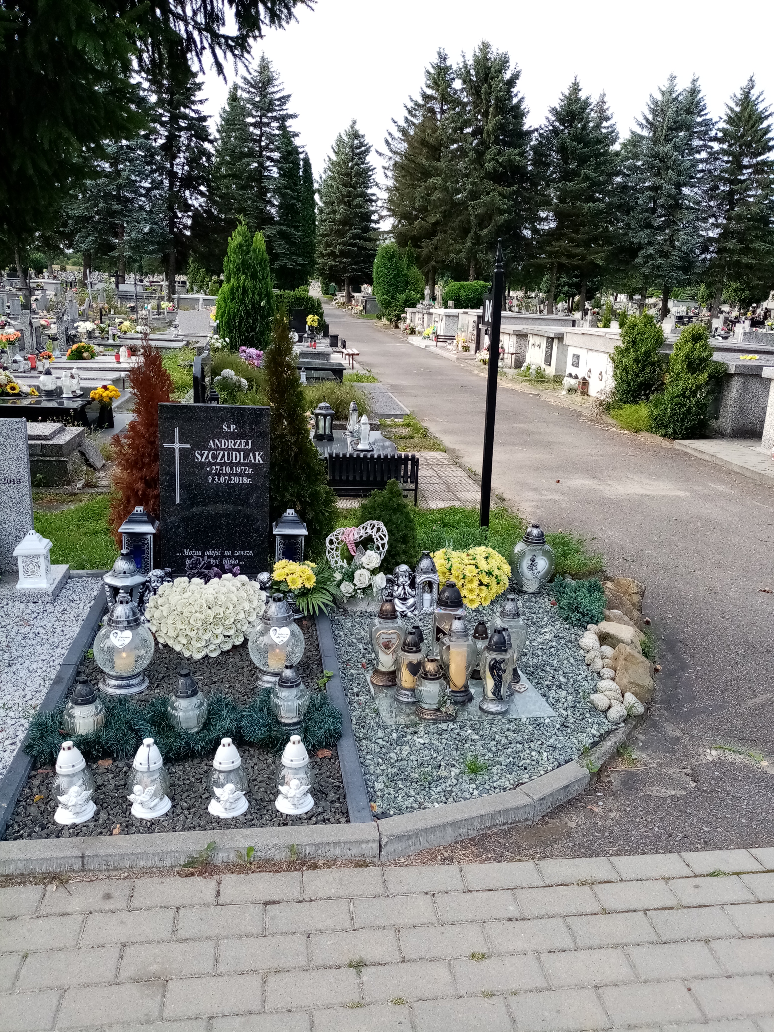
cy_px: 516
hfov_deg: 53.1
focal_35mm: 26
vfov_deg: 67.3
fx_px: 775
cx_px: 387
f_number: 1.8
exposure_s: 1/215
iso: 104
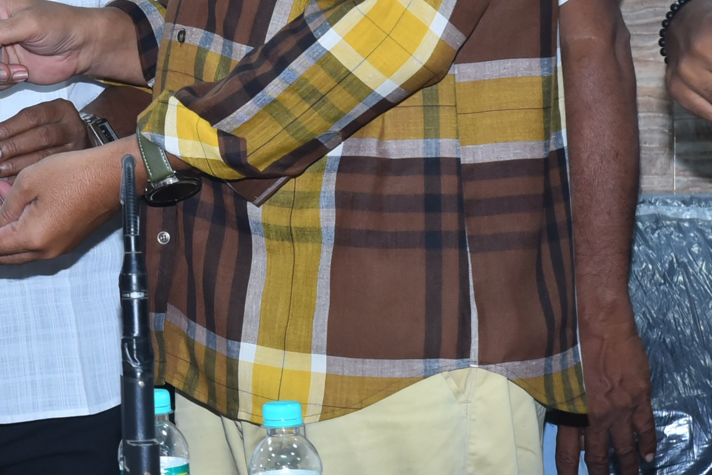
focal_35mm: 227
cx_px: -429
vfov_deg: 6.0
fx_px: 4491
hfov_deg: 8.8
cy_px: -101
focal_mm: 70
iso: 800
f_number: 7.1
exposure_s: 1/100
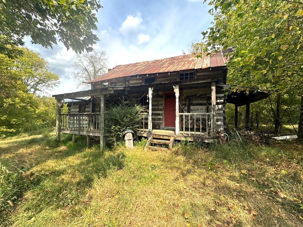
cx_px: 152
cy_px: 114
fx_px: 123
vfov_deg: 85.7
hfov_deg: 102.1
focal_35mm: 14
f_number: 2.2
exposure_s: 1/553
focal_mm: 2.22
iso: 40
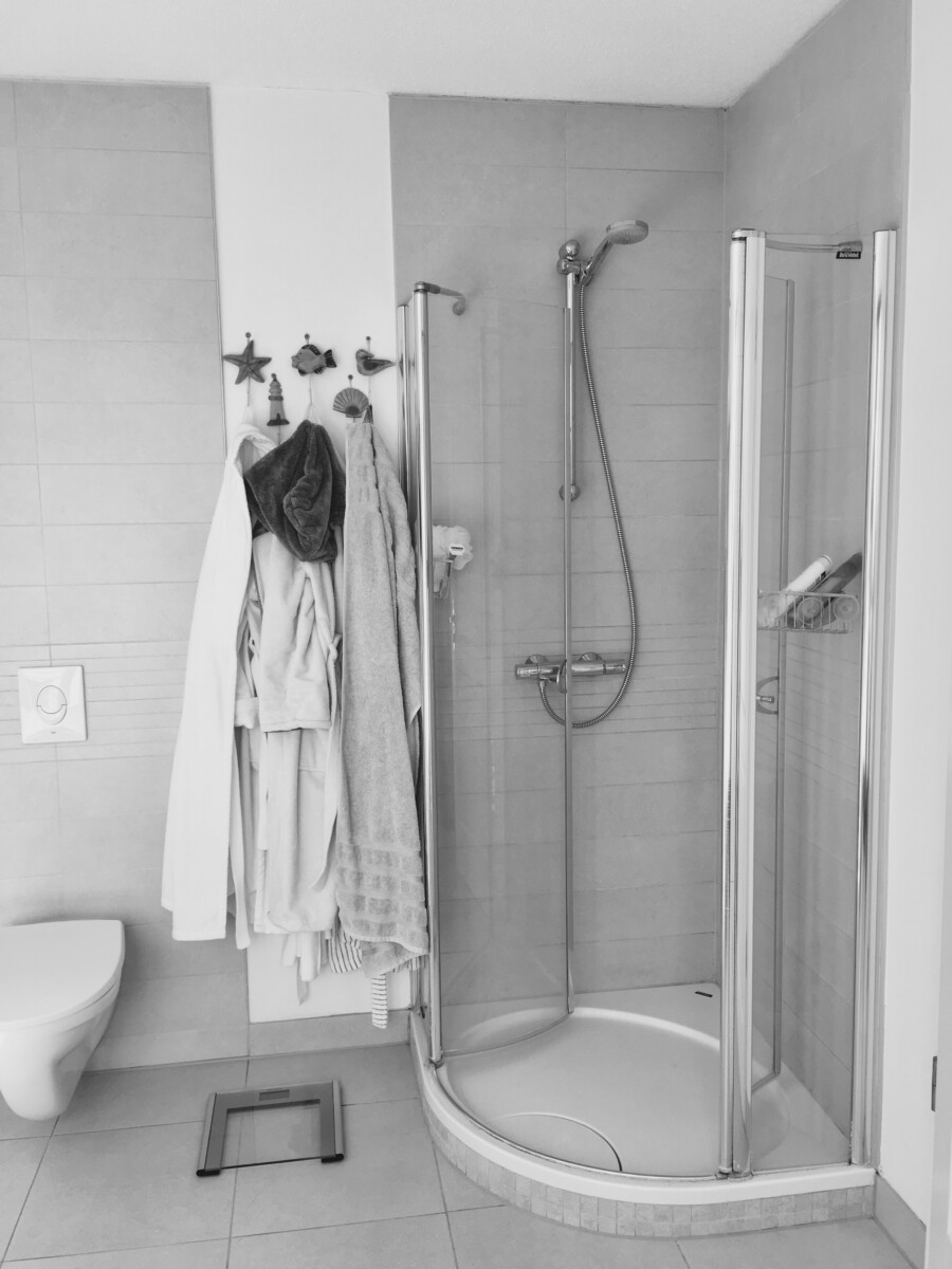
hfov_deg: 48.2
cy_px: 634
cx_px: 476
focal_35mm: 29
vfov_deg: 61.7
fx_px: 1063
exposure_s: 1/100
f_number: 2.2
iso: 25
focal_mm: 4.15
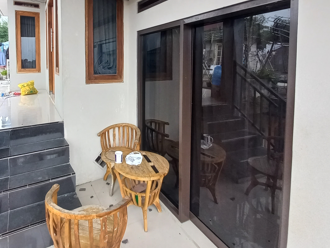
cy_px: 69
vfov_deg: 63.0
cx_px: 127
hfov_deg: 80.4
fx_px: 191
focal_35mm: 20
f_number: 2.2
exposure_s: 1/146
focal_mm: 1.42
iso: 40
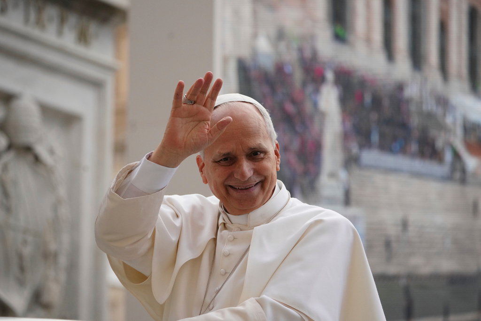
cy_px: 160
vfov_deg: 6.7
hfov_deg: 10.0
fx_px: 2739
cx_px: 240
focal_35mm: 205
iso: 2000
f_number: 6.3
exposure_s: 1/2500
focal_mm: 205
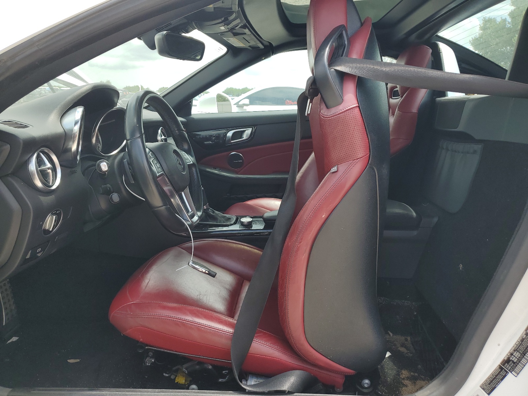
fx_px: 397
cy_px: 198
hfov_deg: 67.3
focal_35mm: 26
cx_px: 264
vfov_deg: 53.1
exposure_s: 1/1000
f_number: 1.5
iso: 50
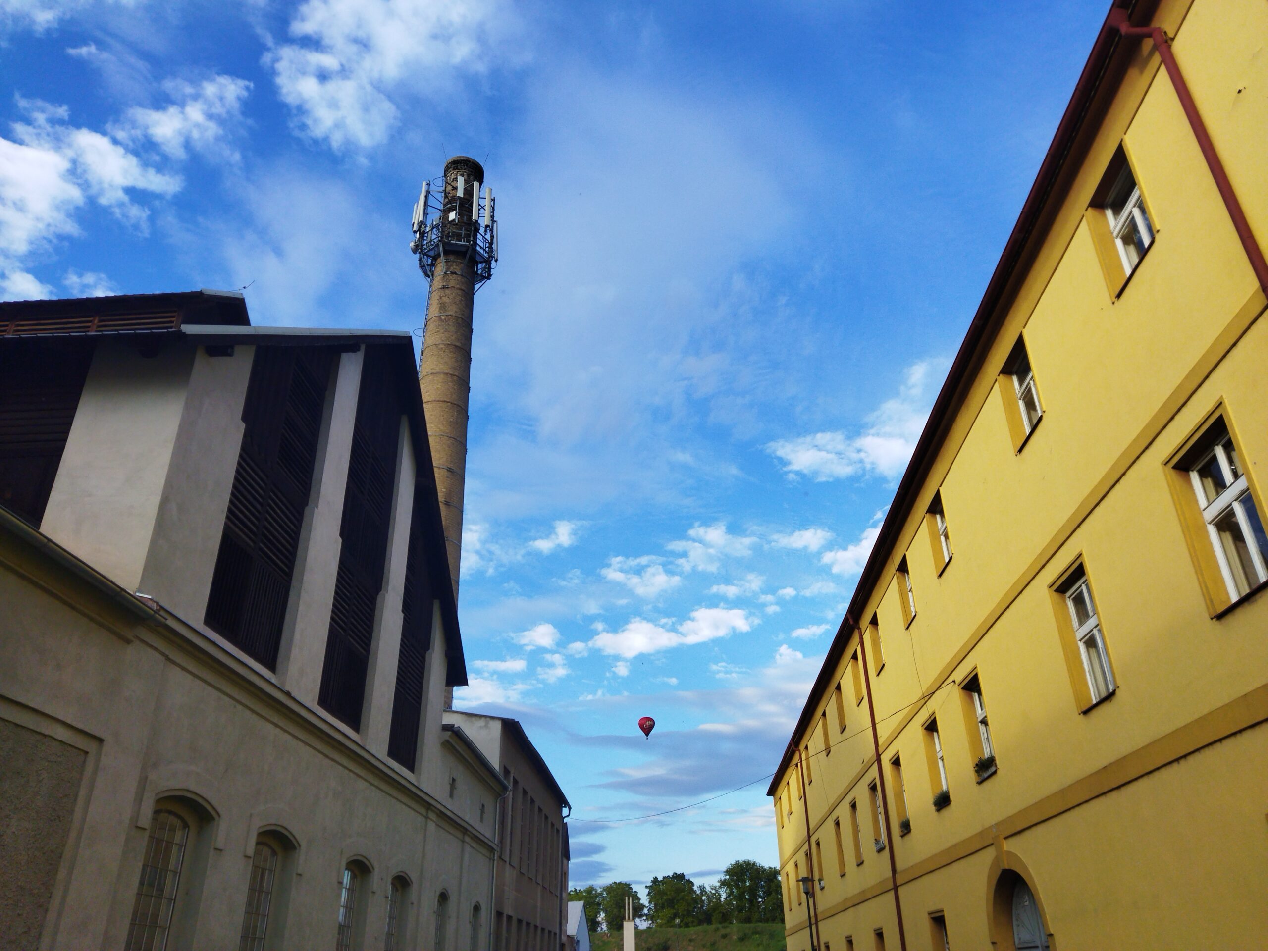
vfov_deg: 51.4
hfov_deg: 65.3
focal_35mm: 27
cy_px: 476
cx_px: 634
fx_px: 989
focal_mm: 4.71
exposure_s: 1/1140
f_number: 1.79
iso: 100
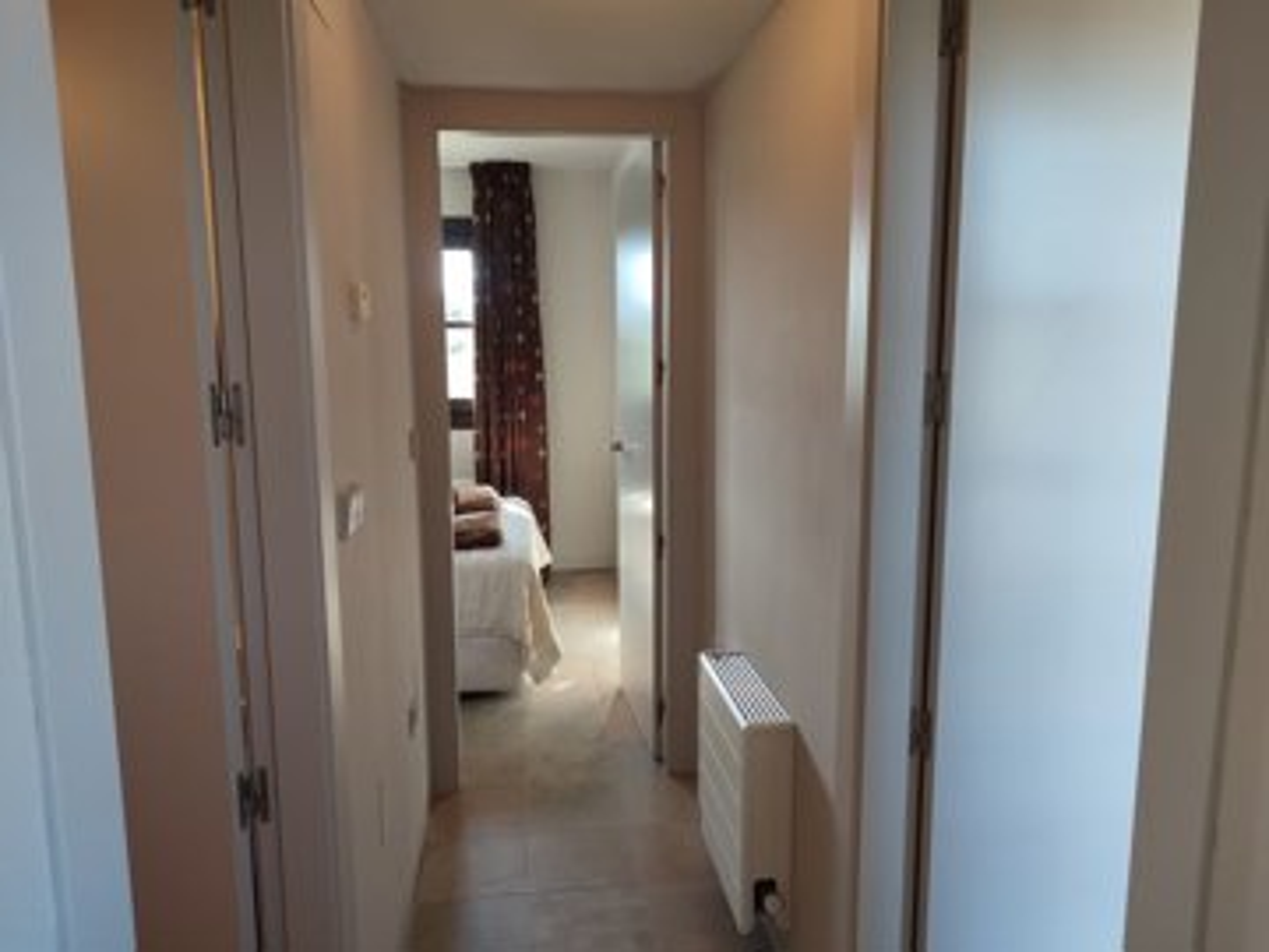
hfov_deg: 71.6
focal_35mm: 24
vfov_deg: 56.8
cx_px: 634
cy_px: 476
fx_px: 880
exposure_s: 1/50
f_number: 1.89
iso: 122
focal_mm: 5.89
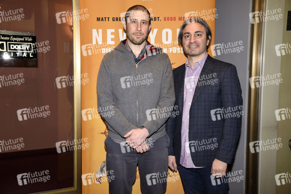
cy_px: 97
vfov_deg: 35.0
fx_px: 307
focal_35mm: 38
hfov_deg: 50.7
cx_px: 146
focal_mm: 38
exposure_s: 1/50
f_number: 6.3
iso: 800
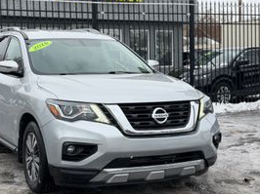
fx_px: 488
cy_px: 90
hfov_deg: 29.6
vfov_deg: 22.5
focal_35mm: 65
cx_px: 86
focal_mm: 6.76
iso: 64
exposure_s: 1/1678
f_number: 1.78
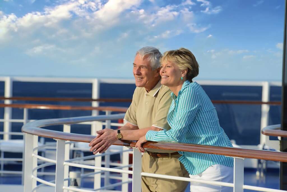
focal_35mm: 230
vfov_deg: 6.0
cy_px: 96
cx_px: 144
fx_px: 1834
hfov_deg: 8.9
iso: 200
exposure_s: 1/320
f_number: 9
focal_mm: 230
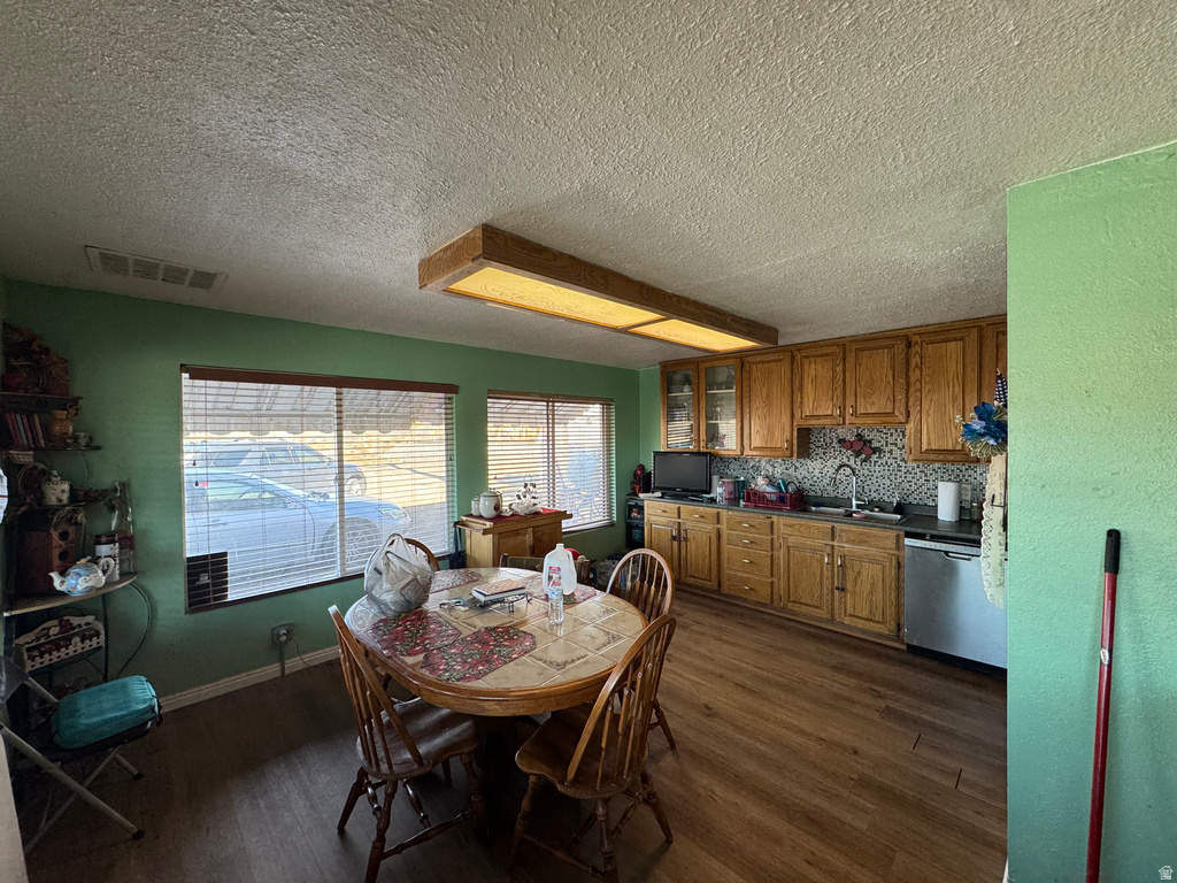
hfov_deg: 102.1
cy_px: 442
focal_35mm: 14
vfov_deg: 85.7
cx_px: 588
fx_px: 476
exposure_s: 1/120
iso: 125
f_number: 2.2
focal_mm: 2.22
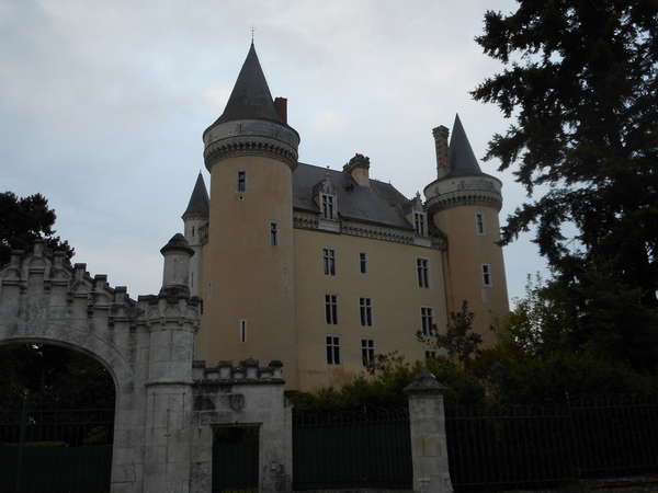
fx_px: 646
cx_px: 329
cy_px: 246
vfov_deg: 41.8
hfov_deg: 54.0
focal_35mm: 34
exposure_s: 1/50
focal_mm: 6
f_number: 4.2
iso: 80
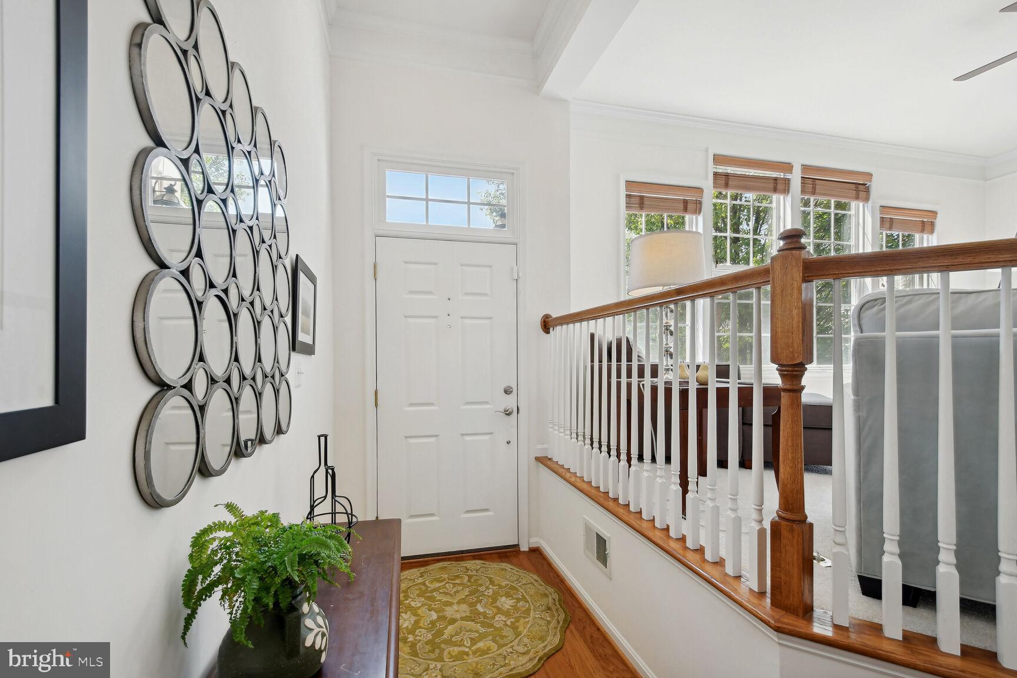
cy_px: 339
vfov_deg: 77.3
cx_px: 508
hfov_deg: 100.4
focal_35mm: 15
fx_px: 424
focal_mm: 10
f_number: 6.3
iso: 640
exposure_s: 1/80
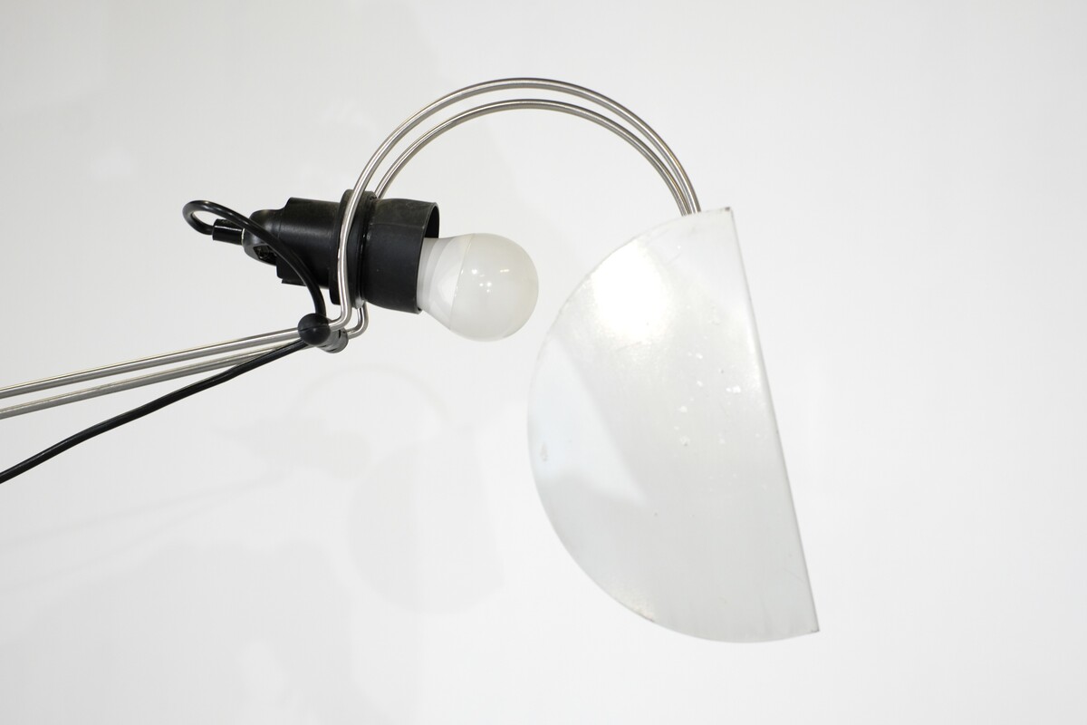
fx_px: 1600
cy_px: 362
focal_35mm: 53
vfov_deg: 25.5
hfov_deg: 37.5
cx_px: 544
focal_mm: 35
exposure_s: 1/100
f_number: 5.6
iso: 800
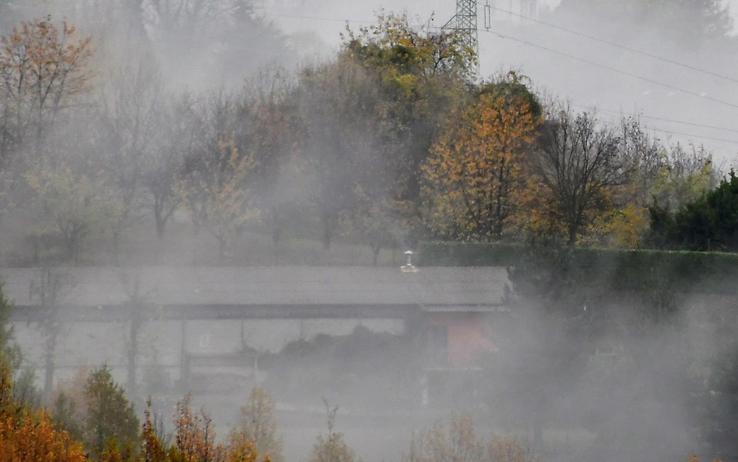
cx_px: 781
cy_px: -13
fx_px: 20238
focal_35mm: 1006
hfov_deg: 2.1
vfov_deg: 1.3
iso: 1000
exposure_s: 1/250
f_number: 16
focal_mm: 260
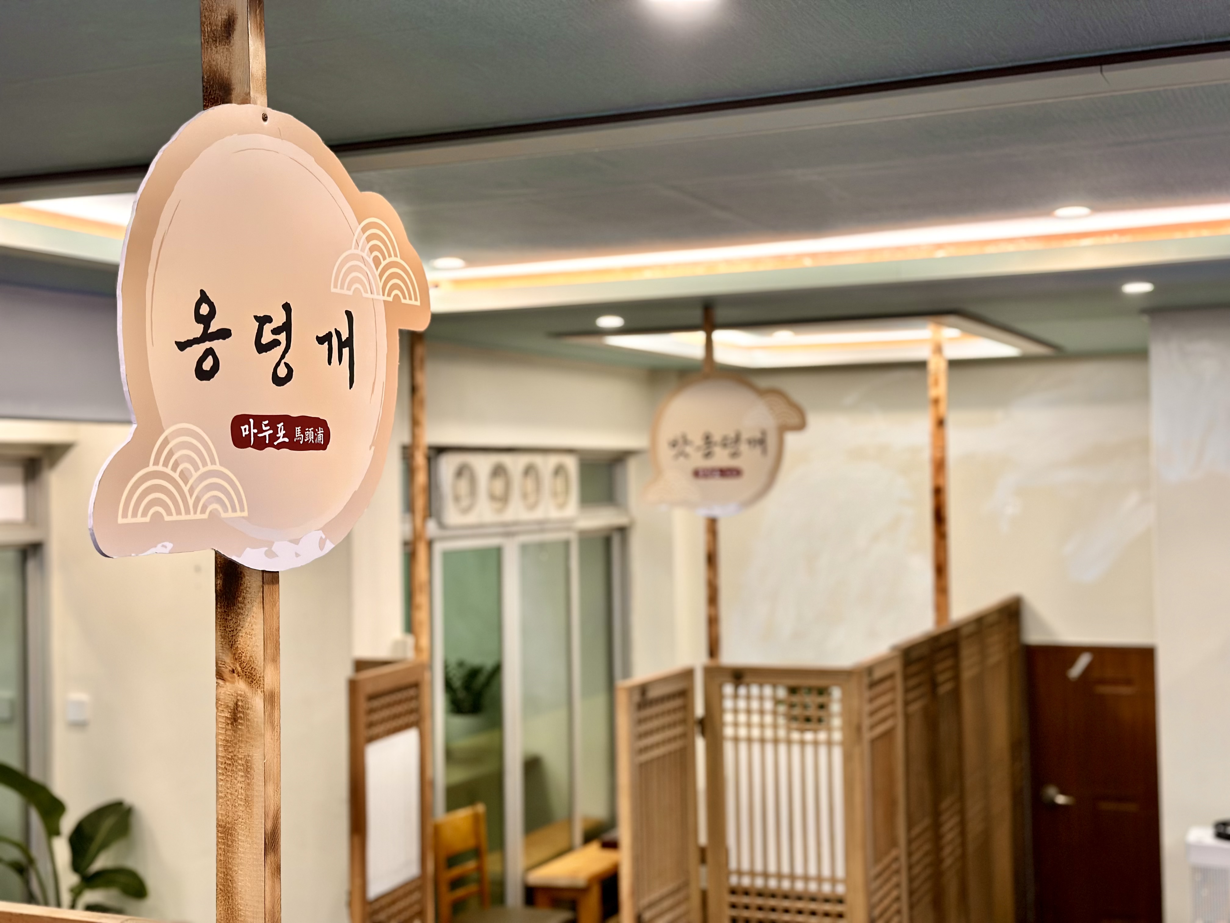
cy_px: 462
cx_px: 615
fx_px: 1706
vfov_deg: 30.3
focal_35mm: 48
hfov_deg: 39.7
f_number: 1.78
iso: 100
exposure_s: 1/60
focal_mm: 6.86
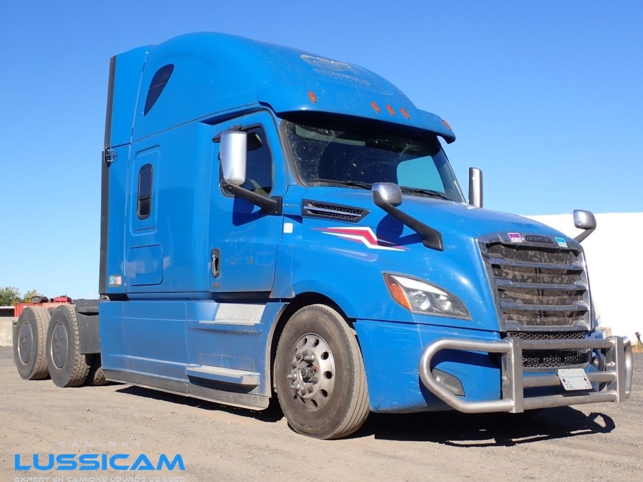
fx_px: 817
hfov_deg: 42.9
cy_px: 241
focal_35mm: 44
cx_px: 322
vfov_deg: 32.9
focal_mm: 7.84
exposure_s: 1/640
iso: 100
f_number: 4
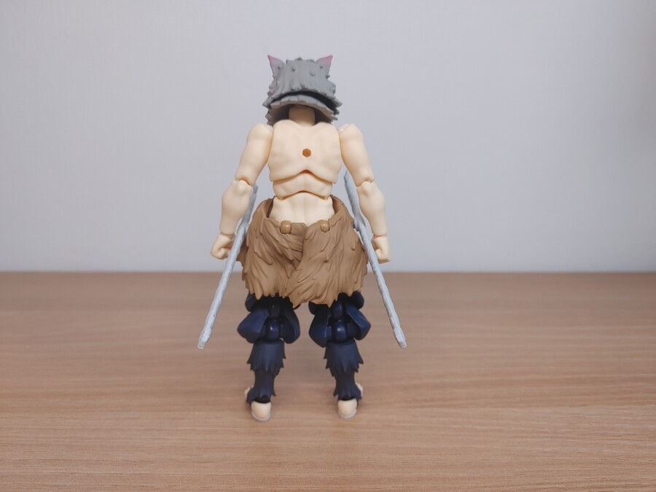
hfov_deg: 67.3
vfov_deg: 53.1
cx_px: 328
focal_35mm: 26
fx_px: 493
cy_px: 246
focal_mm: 4.81
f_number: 1.8
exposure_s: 1/120
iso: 50
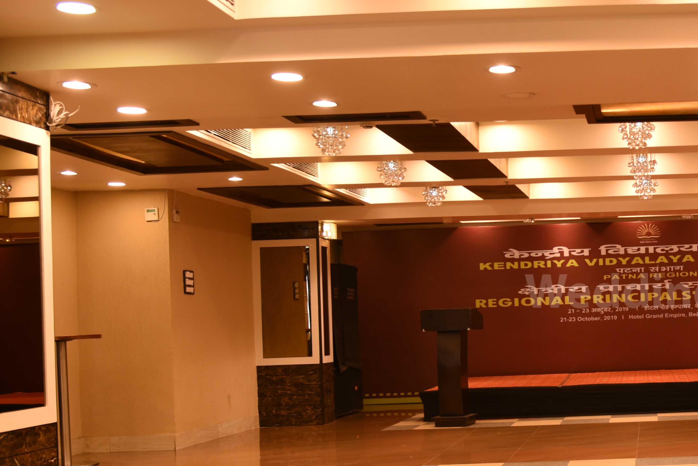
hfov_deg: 31.0
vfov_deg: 22.2
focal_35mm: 61
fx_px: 1183
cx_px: 661
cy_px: 295
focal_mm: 30
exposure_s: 1/100
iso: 500
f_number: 4.5
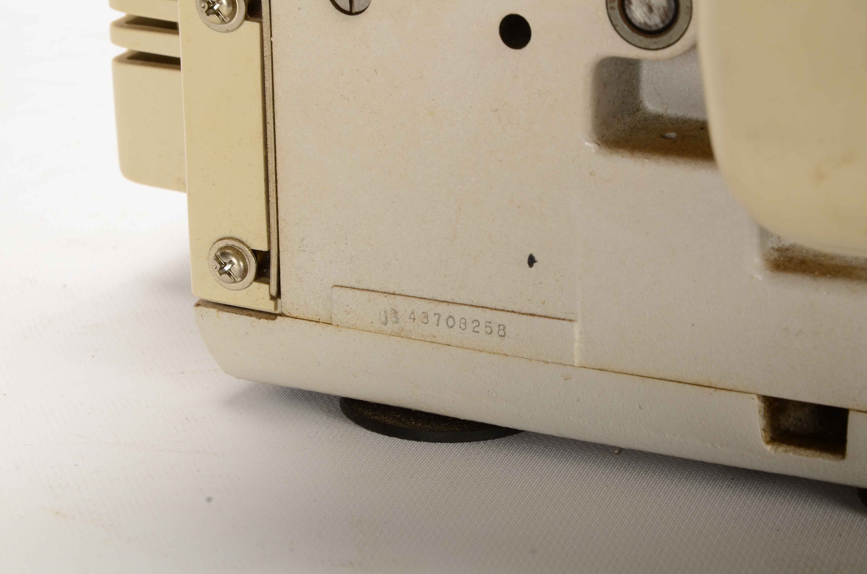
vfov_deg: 8.7
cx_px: 434
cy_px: 287
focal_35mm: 158
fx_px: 3785
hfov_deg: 13.1
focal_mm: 105
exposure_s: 1/160
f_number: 16
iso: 200
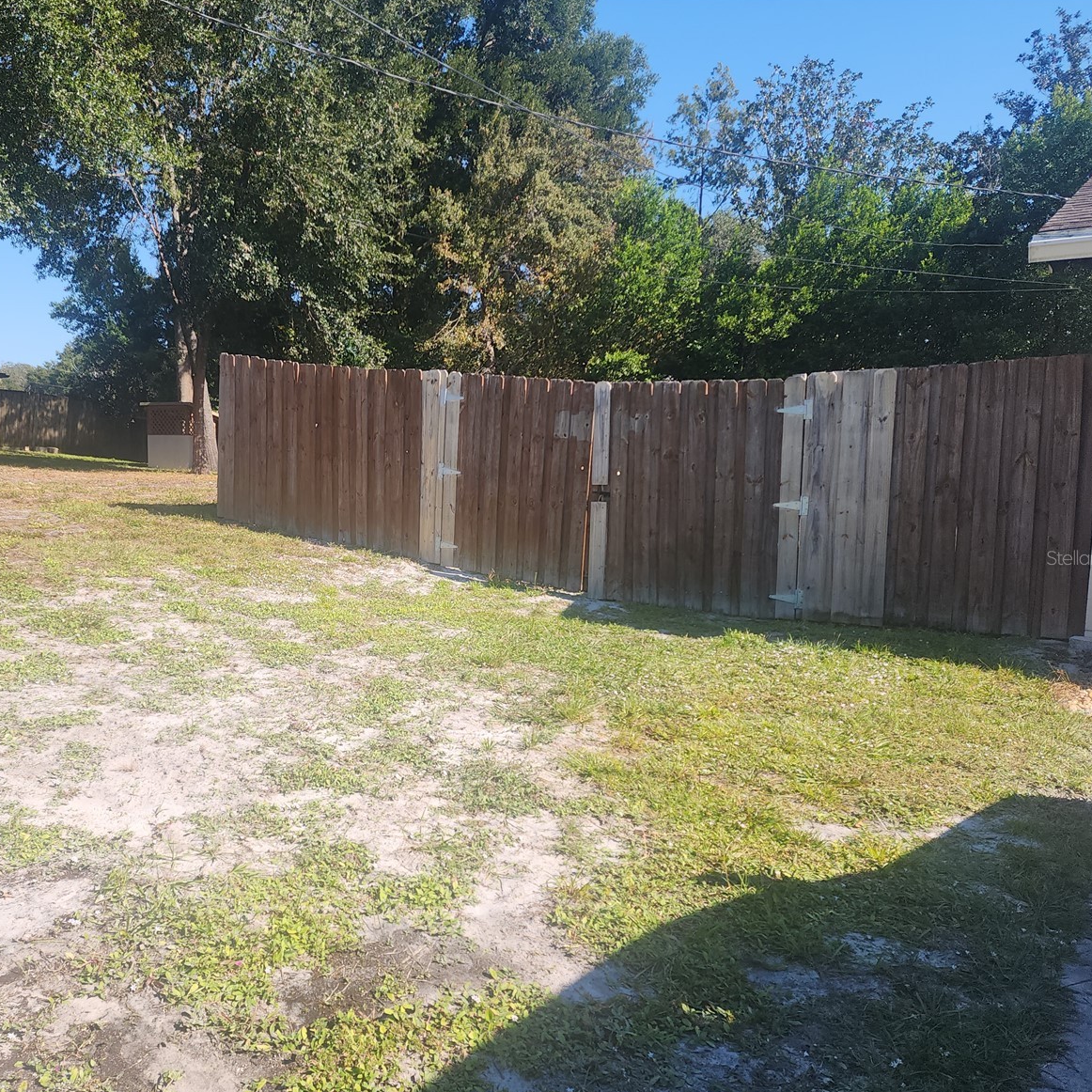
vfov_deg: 57.3
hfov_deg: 56.3
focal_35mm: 28
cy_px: 557
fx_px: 999
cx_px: 383
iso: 12
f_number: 1.8
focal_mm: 6.4
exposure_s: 1/604
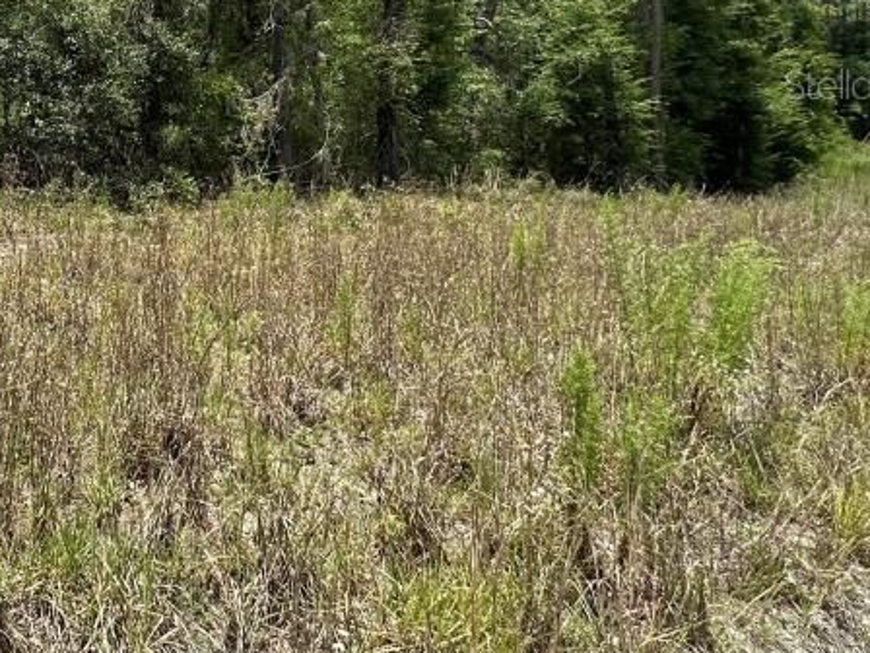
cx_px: -27
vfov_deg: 41.2
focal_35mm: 32
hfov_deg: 46.2
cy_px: 84
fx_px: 804
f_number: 2.2
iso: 40
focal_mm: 2.22
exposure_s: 1/855
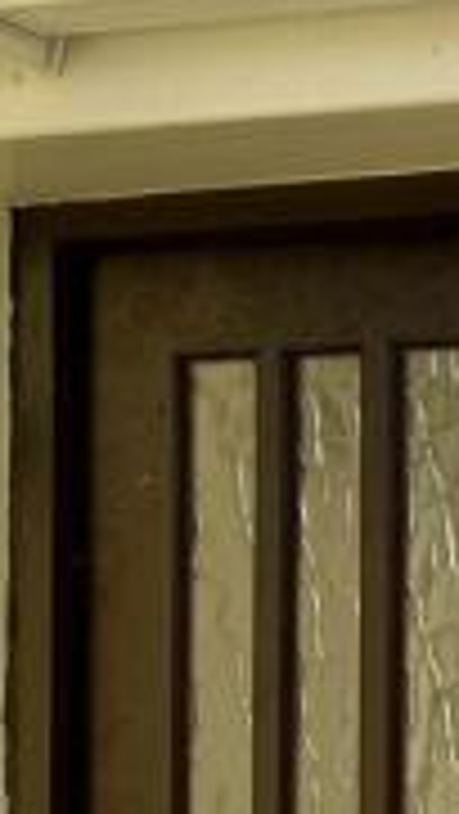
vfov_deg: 12.6
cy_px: 879
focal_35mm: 168
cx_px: 1096
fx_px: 3630
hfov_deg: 6.8
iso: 64
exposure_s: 1/962
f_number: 1.78
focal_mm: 6.76
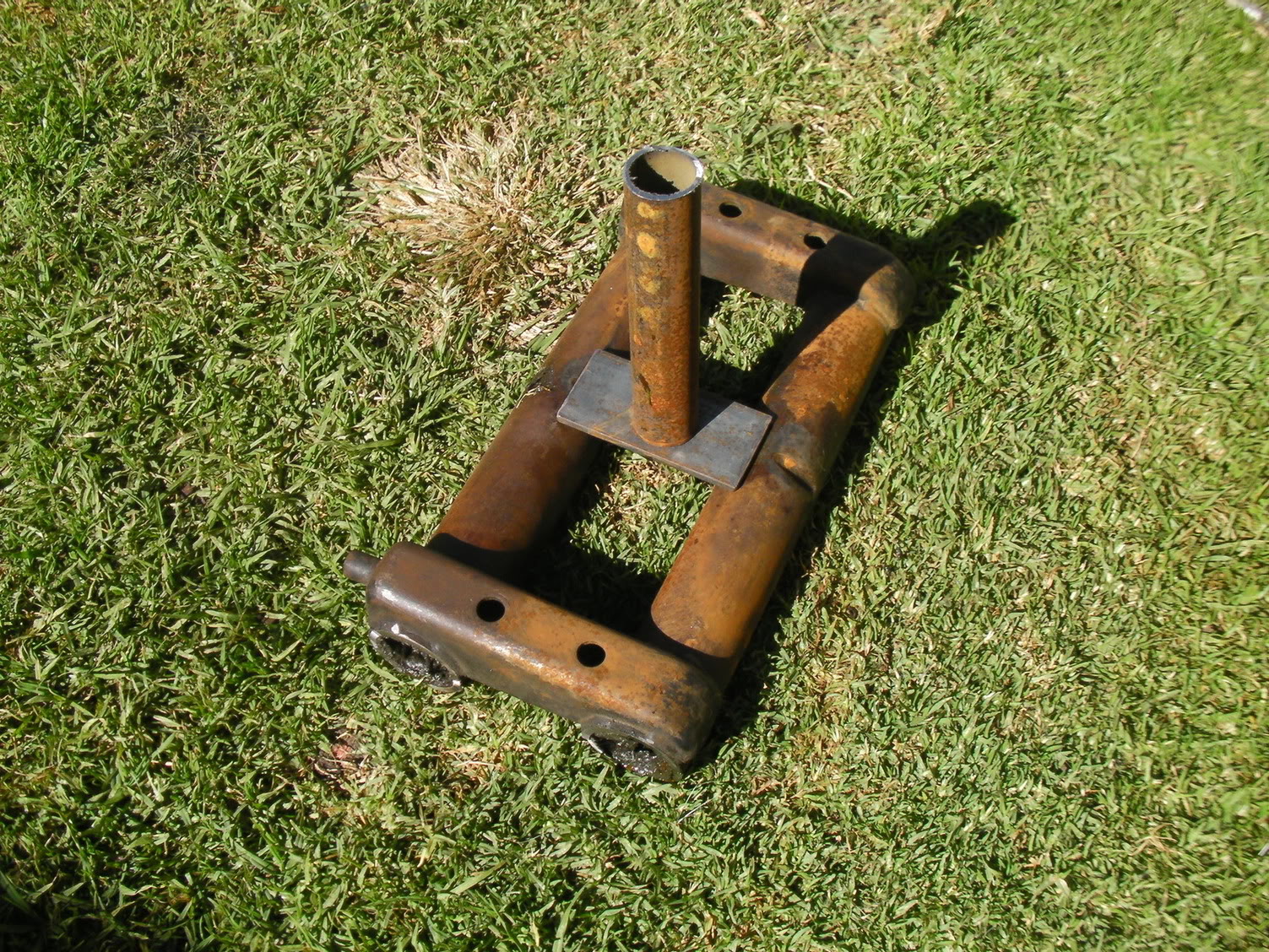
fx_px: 1393
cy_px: 476
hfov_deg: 49.0
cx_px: 634
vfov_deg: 37.7
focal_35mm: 38
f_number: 4
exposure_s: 1/253
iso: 50
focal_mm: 6.3
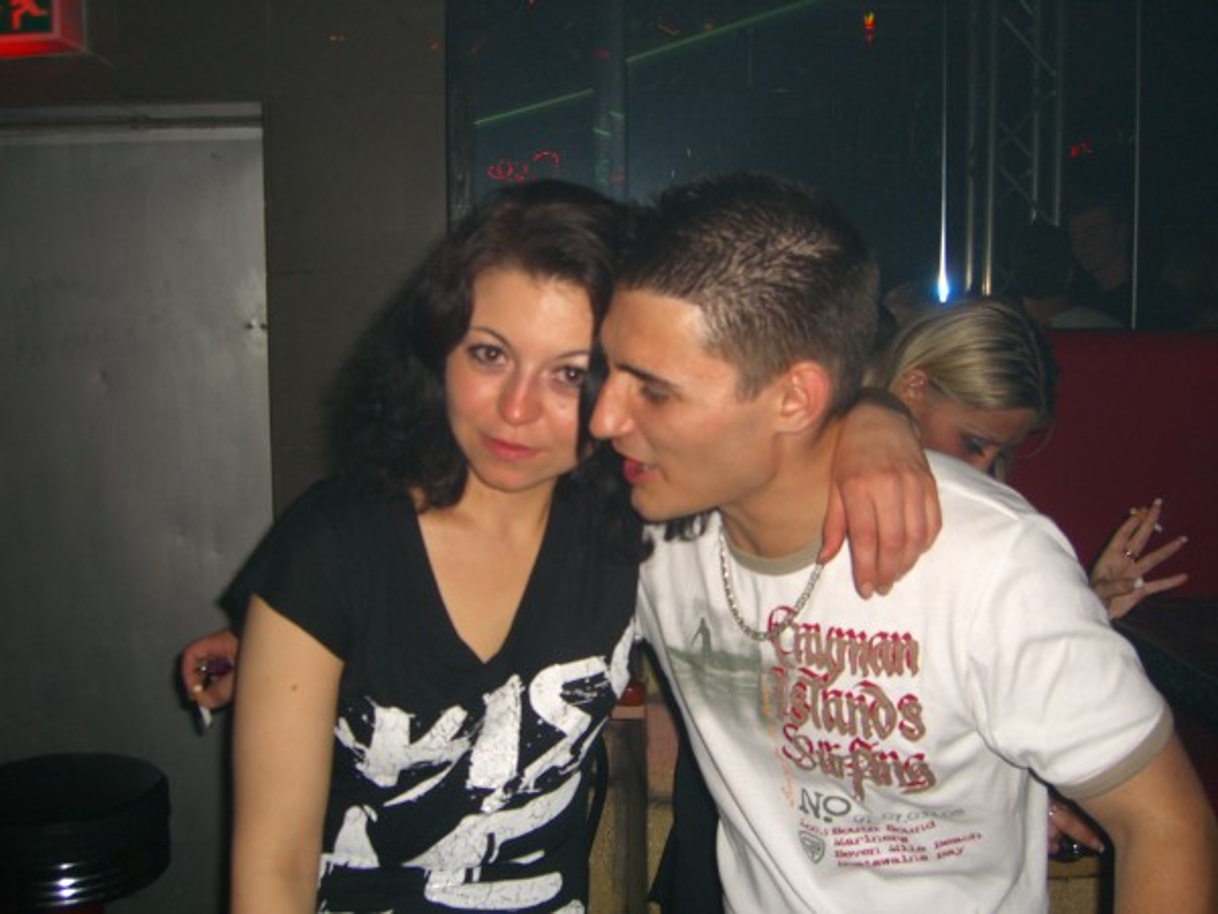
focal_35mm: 38
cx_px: 609
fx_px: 1337
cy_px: 457
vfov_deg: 37.7
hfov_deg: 49.0
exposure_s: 1/60
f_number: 2.8
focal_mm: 7.9
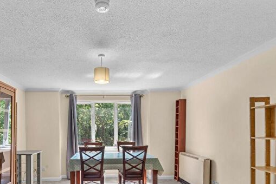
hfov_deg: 77.6
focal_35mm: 22
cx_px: 110
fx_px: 169
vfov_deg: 55.8
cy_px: 126
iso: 250
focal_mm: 16
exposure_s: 1/25
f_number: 9
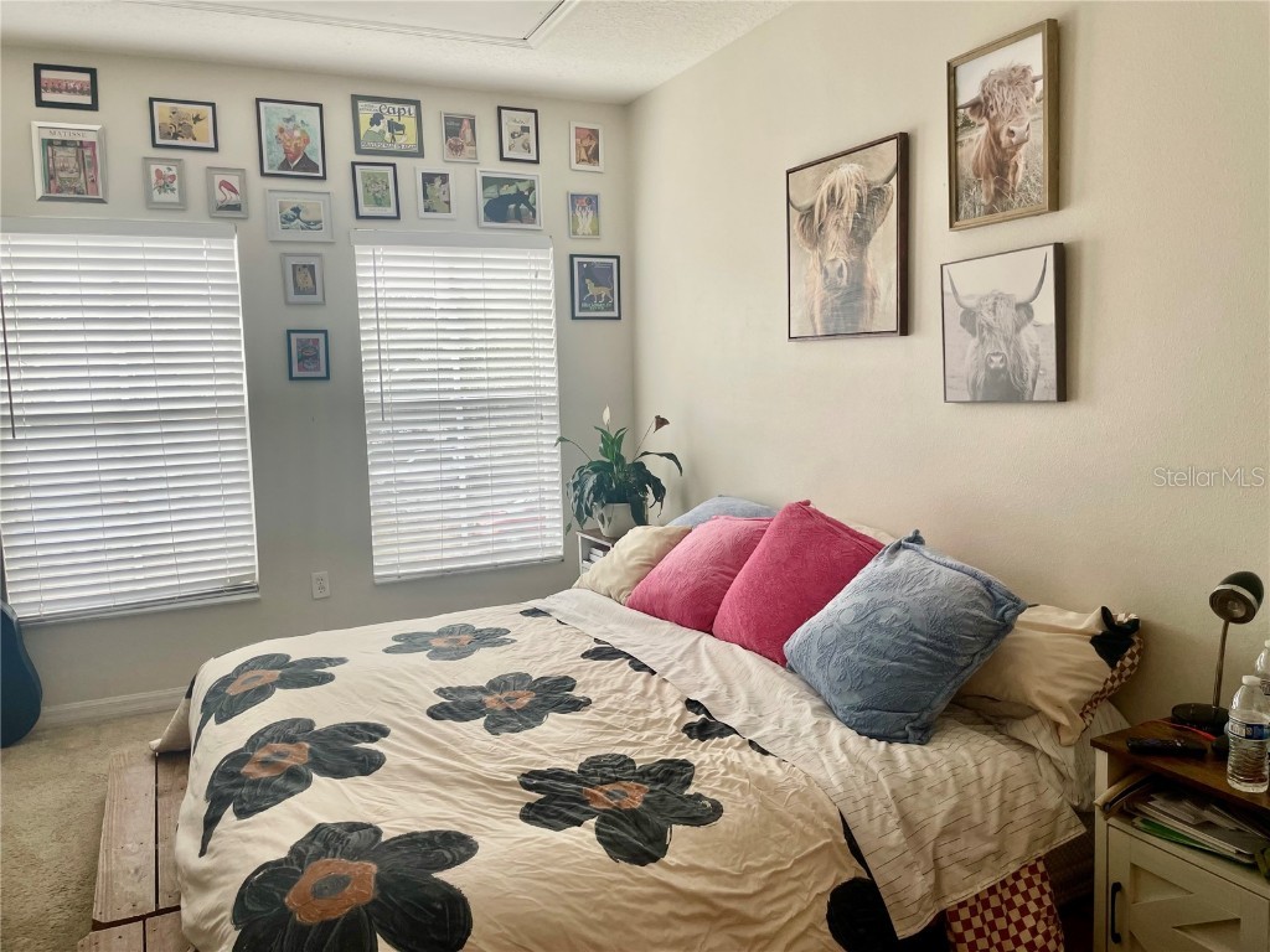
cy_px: 476
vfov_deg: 53.1
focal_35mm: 26
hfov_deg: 67.3
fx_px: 954
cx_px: 635
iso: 64
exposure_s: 1/120
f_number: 1.6
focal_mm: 4.2
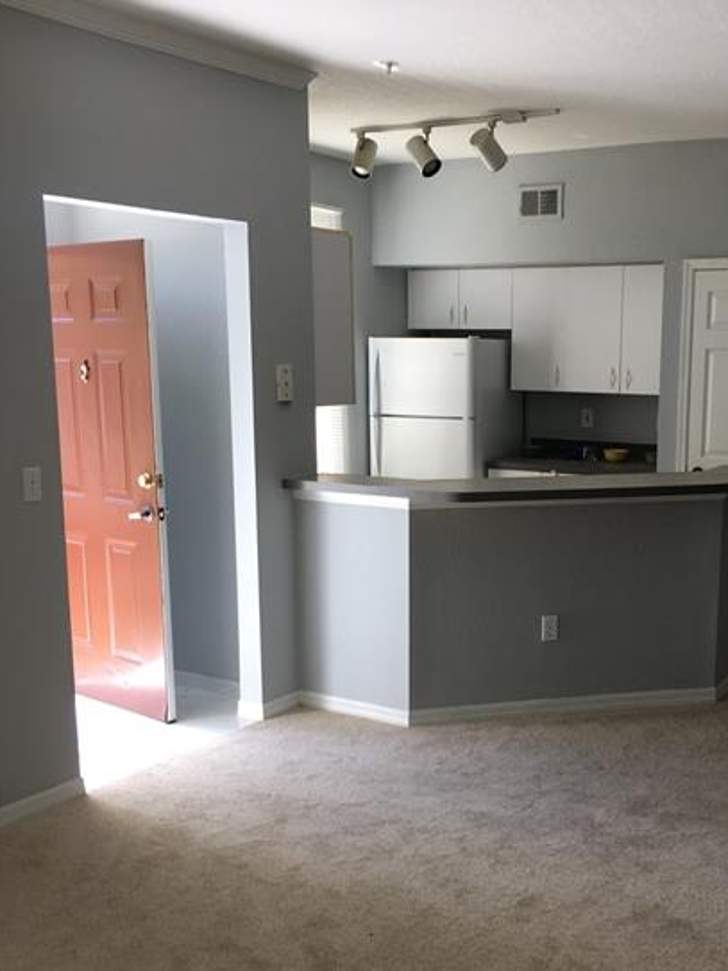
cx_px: 488
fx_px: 1150
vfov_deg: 45.6
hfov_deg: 34.8
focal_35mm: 41
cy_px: 572
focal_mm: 4.15
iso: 25
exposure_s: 1/60
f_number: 2.2
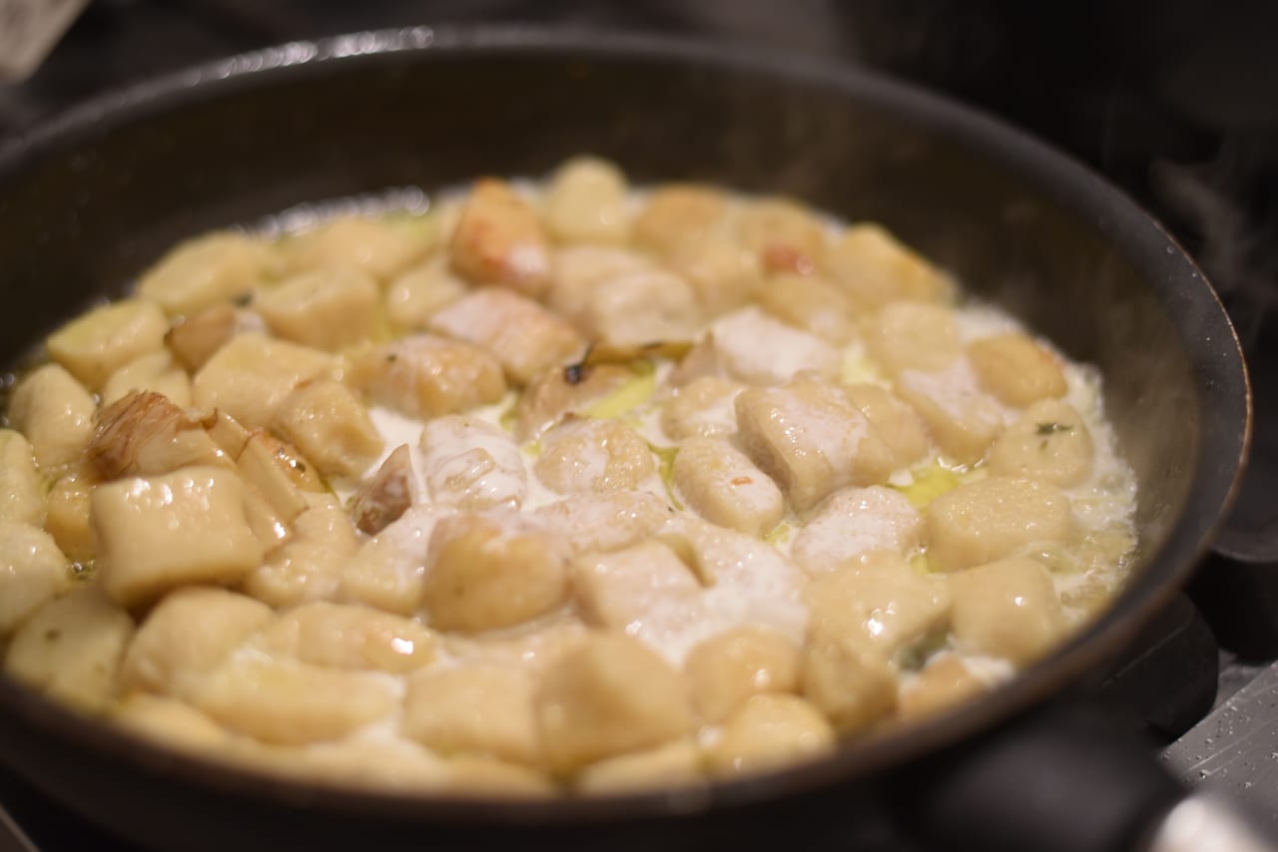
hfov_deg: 39.6
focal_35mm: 50
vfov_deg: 27.0
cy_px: 426
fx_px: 1775
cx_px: 639
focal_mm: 50
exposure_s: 1/60
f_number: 2.2
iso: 800
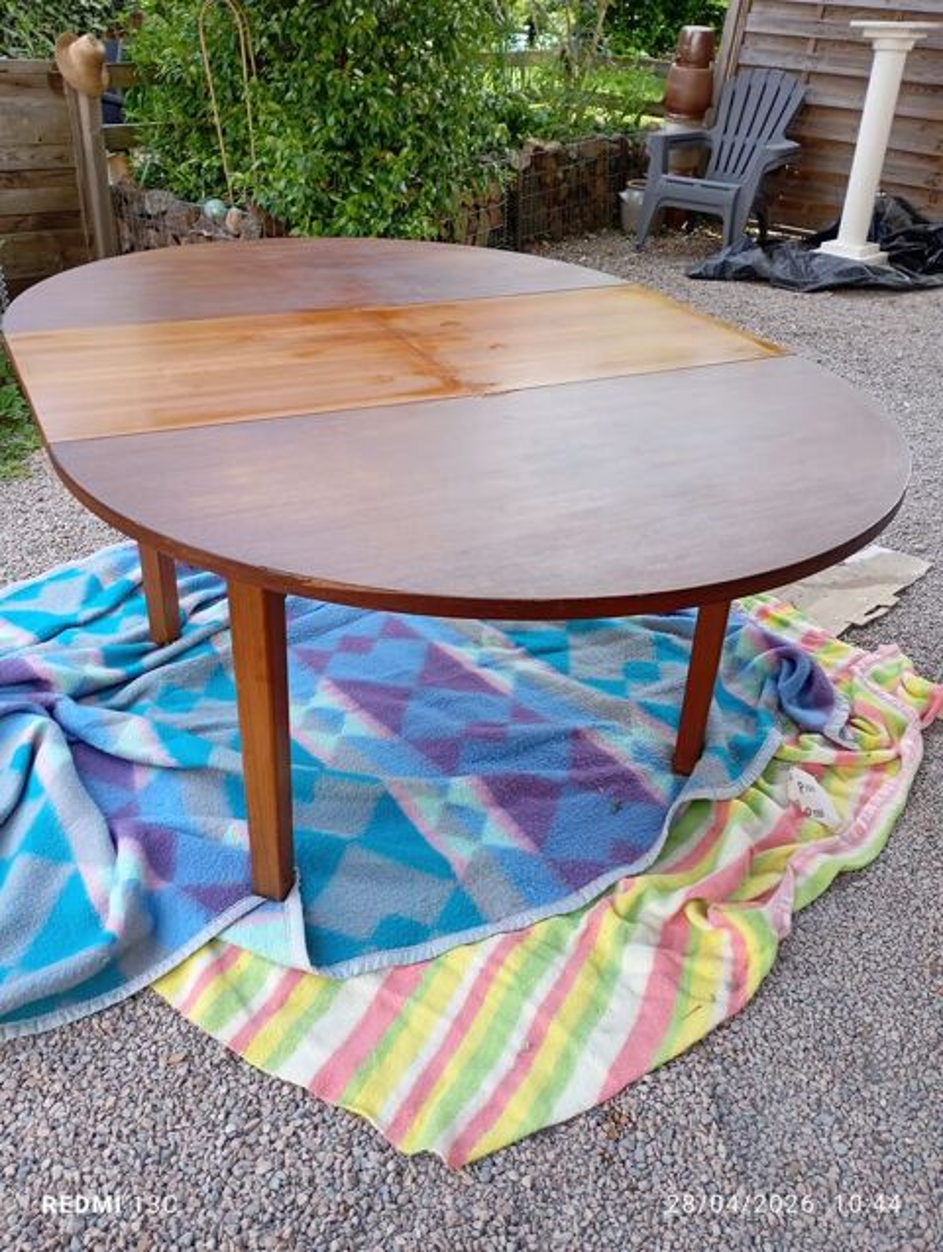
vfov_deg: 63.4
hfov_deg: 49.9
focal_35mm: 28
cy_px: 626
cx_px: 472
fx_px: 1014
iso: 186
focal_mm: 4.27
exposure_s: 1/100
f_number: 1.8
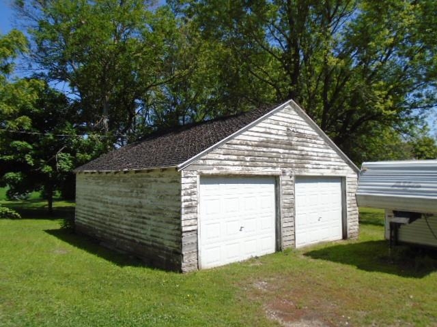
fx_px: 328
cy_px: 164
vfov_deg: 53.1
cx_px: 218
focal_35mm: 26
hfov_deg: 67.3
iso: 100
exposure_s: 1/200
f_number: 8
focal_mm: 4.6
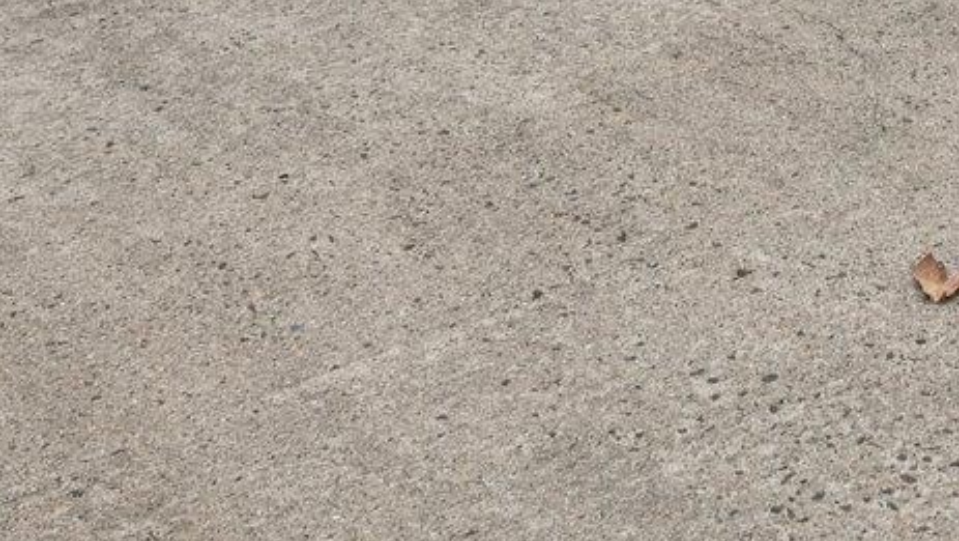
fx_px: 2239
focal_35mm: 88
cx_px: 1176
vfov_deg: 11.6
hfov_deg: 22.2
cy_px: -716
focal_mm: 19
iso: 250
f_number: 9
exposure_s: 1/320
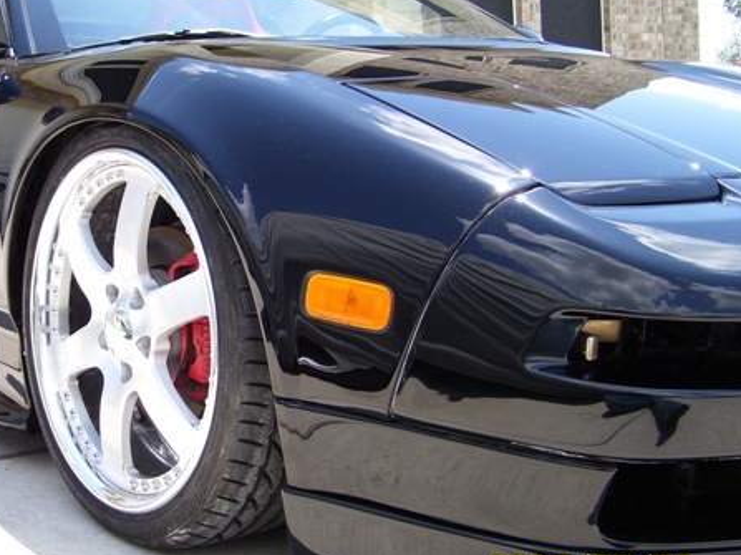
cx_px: 217
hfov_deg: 35.6
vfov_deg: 27.5
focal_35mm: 53
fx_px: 1134
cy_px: 272
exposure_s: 1/750
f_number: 2.7
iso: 80
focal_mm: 6
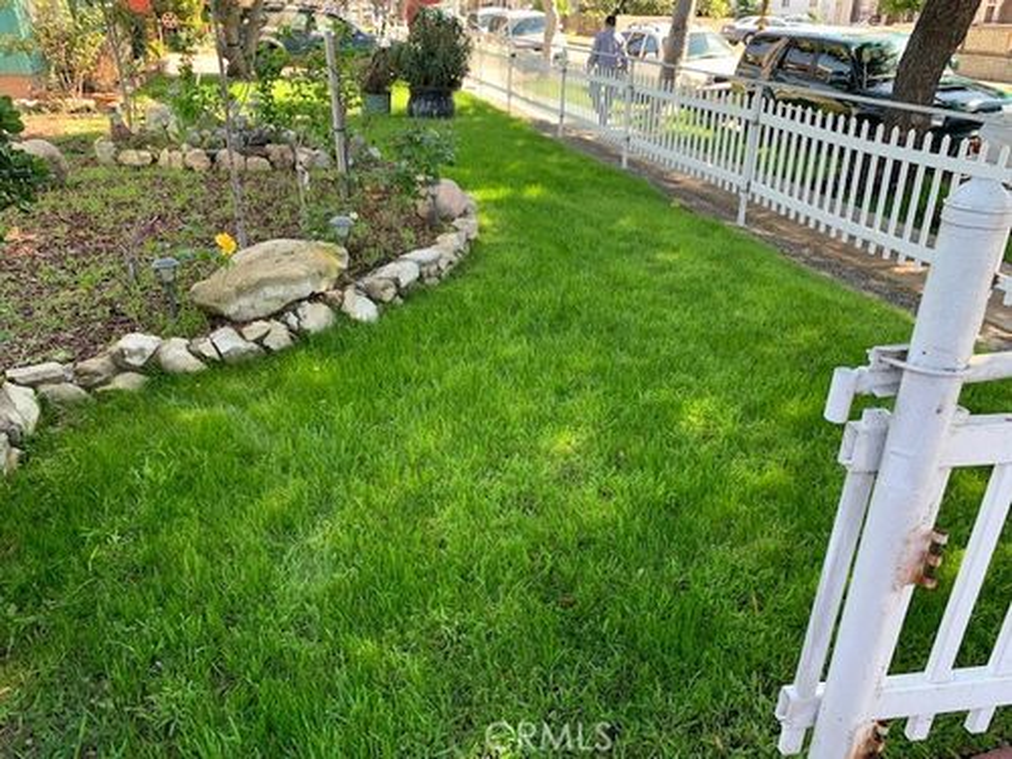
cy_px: 380
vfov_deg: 53.1
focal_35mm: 26
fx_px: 760
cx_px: 506
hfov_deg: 67.3
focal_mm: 4.25
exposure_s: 1/121
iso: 32
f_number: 1.8
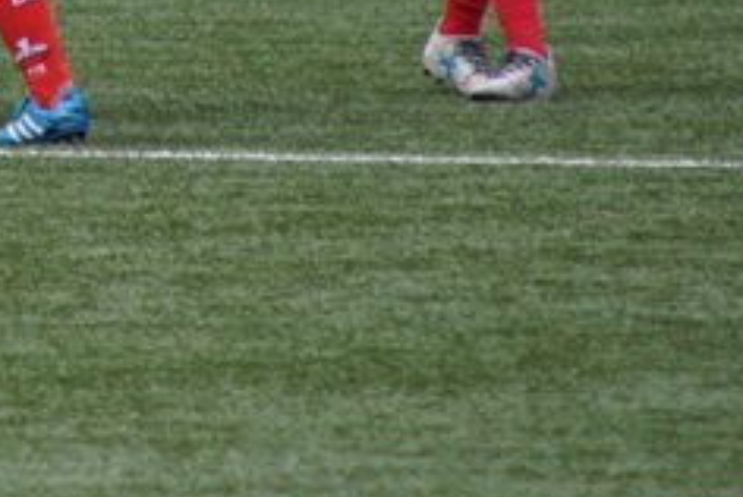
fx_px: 26244
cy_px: -348
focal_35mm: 1270
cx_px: -318
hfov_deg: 1.6
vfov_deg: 1.1
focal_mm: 200
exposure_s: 1/320
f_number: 6.3
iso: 200
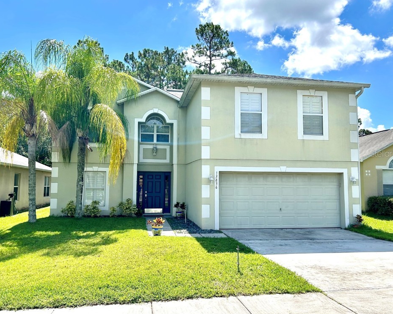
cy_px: 153
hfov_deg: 62.2
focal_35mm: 28
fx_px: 326
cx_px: 193
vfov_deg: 51.5
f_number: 1.5
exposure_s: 1/3571
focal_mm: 5.7
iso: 50
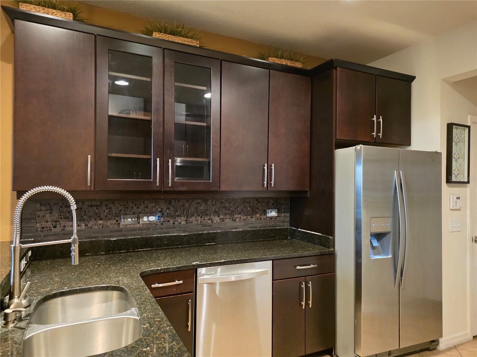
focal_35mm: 23
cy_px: 178
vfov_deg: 58.9
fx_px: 317
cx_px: 238
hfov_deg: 73.9
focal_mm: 6.25
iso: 2000
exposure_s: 1/60
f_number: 1.7
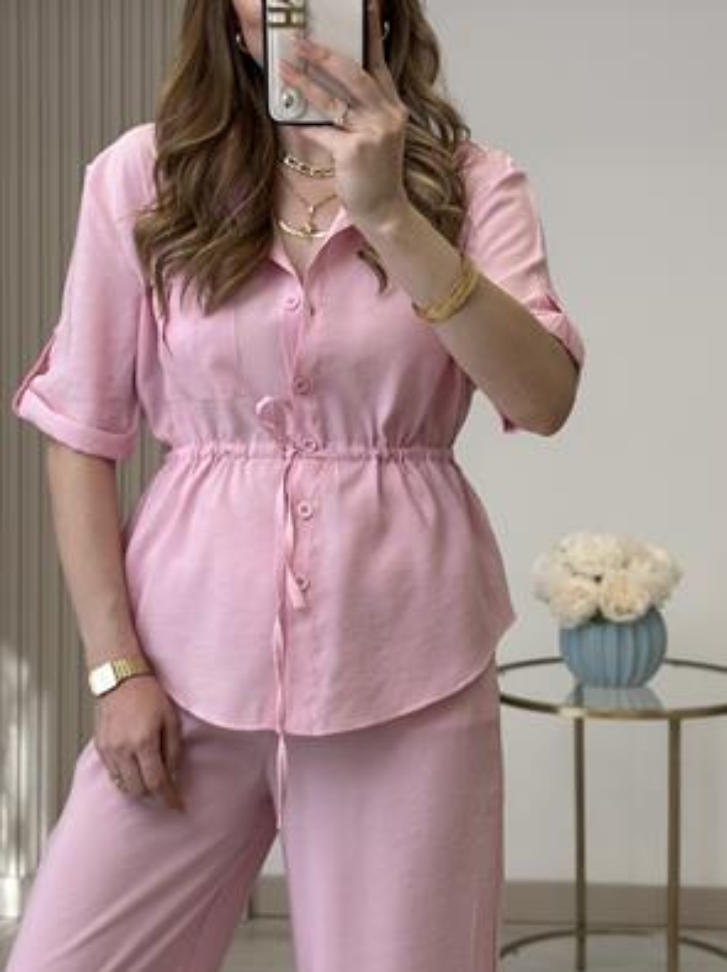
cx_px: 333
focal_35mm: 65
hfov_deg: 22.6
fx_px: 1822
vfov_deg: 29.8
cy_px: 440
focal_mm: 6.86
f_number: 1.78
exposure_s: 1/419
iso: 80
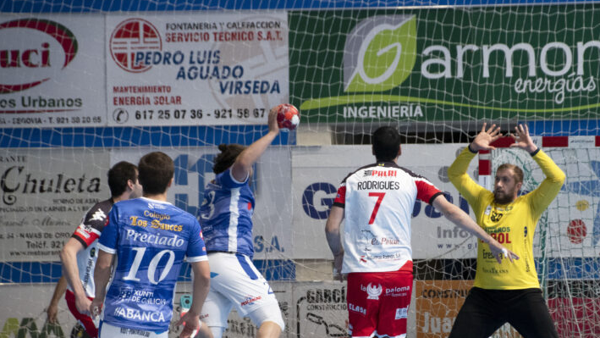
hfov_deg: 6.1
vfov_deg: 3.5
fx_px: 5585
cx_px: 358
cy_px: 229
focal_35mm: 351
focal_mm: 155
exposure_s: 1/1000
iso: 1600
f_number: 6
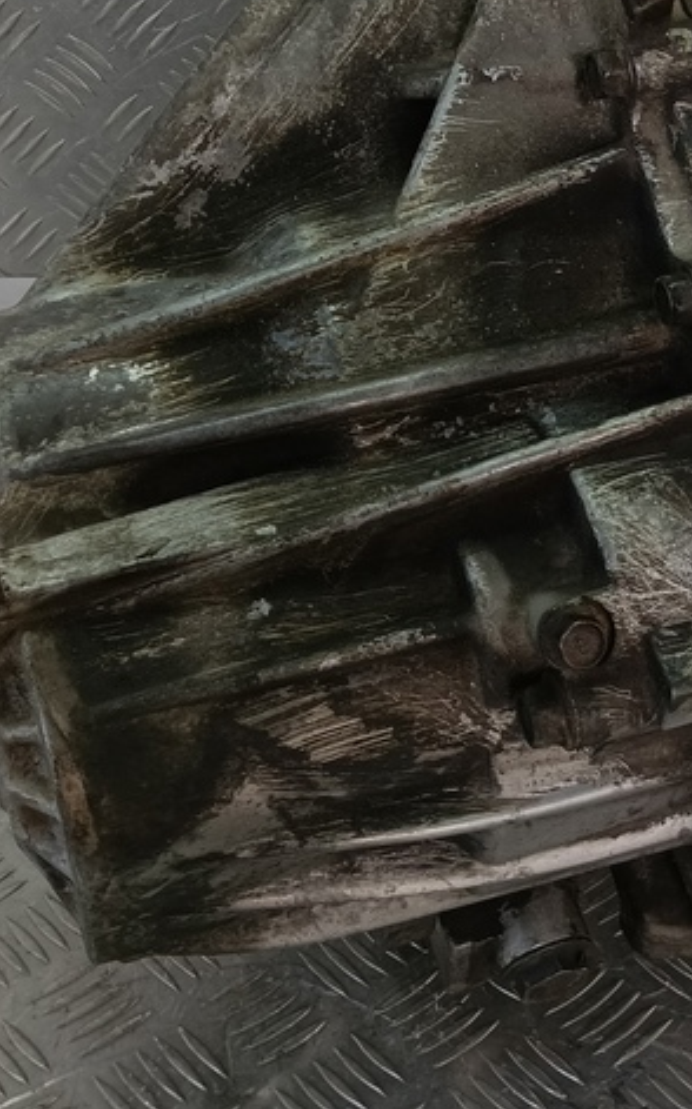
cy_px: 379
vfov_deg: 37.8
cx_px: 636
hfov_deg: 23.7
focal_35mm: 53
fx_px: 1601
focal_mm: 4.11
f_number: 1.6
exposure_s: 1/100
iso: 123
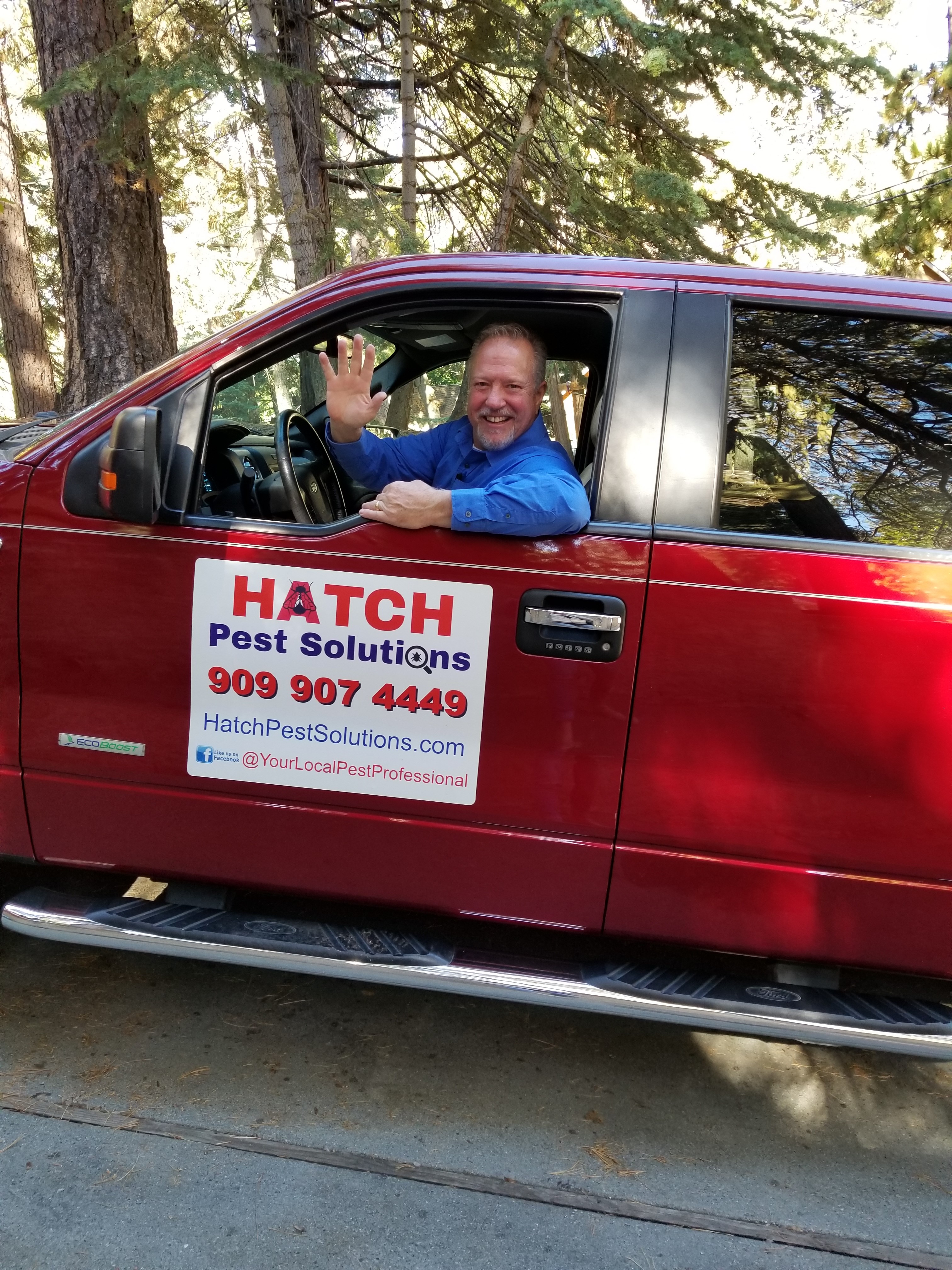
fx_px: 953
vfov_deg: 67.3
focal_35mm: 26
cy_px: 635
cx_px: 476
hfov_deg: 53.1
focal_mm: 4.3
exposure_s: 1/100
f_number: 1.7
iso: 125
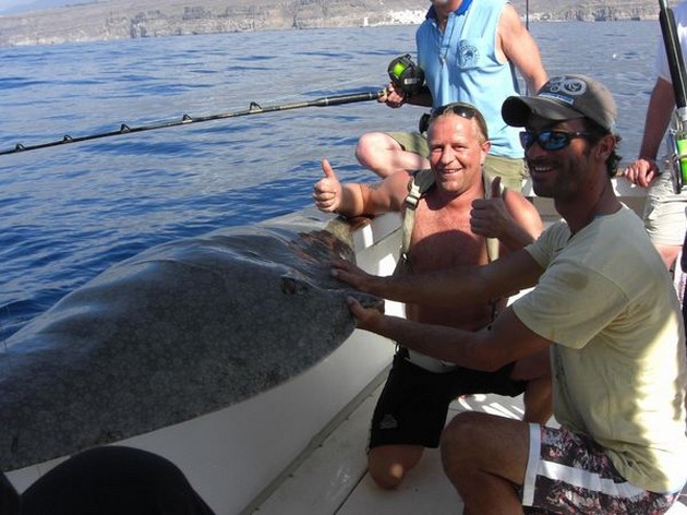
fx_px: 754
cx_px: 344
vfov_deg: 37.7
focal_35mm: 38
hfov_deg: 49.0
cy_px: 258
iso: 80
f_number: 4
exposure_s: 1/640
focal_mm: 7.9
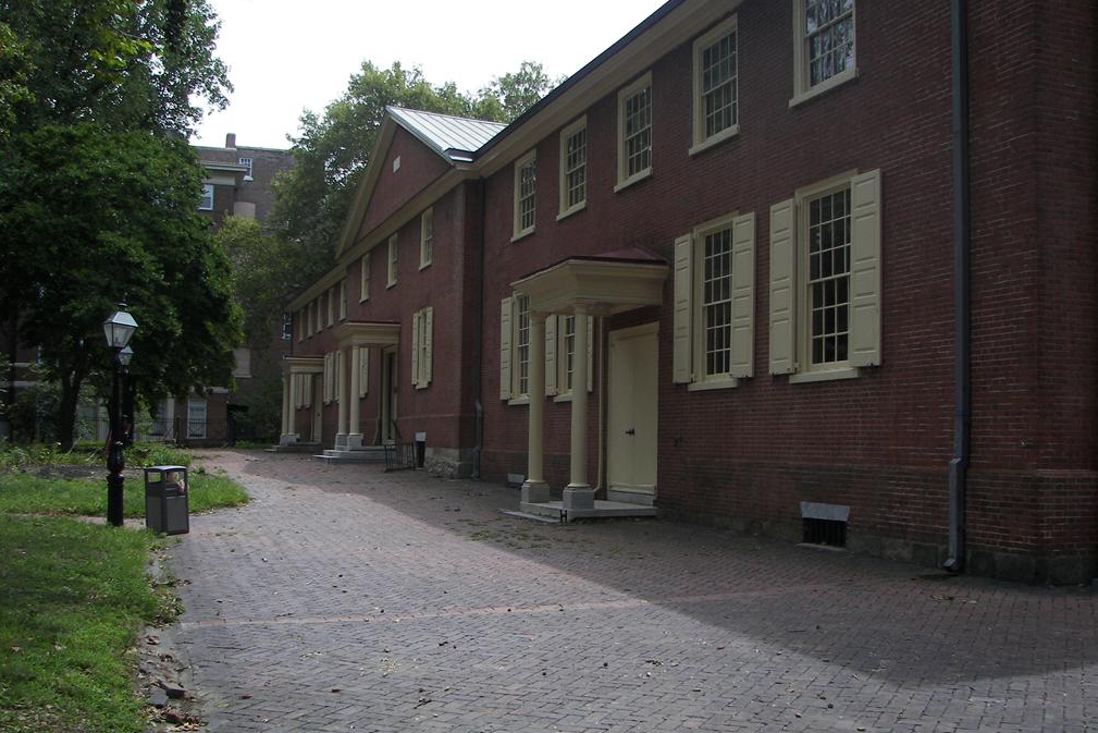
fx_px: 1159
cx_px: 550
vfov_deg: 35.1
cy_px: 368
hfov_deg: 50.7
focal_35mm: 38
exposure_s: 1/640
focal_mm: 6
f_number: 2.8
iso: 64
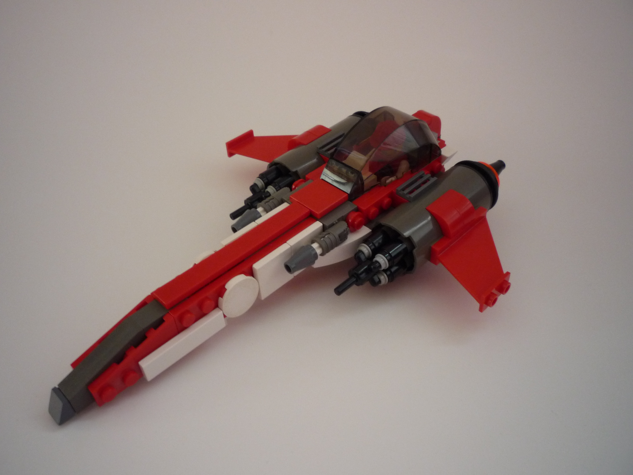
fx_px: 585
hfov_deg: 56.8
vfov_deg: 44.2
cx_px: 316
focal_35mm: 32
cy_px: 238
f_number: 3.3
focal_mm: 5.2
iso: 250
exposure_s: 1/30
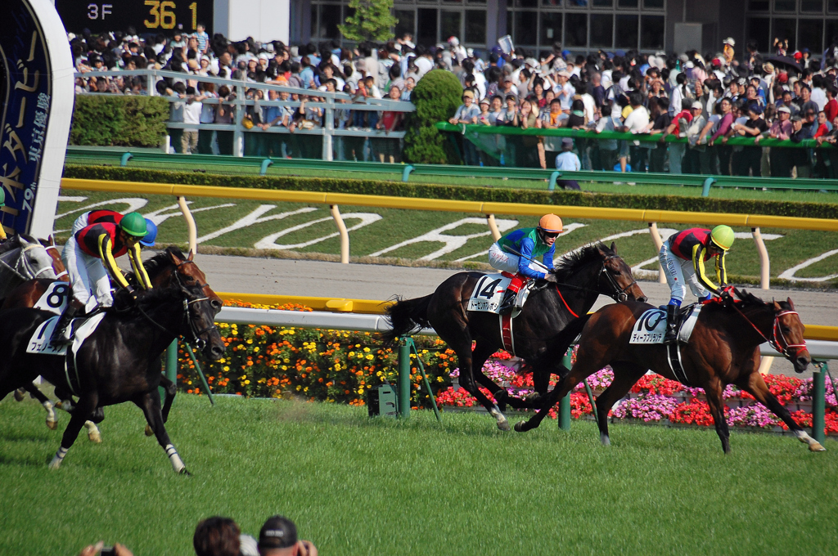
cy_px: 278
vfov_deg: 3.4
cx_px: 419
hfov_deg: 5.1
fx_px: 9415
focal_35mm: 405
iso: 360
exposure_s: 1/1250
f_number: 6.3
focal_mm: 270
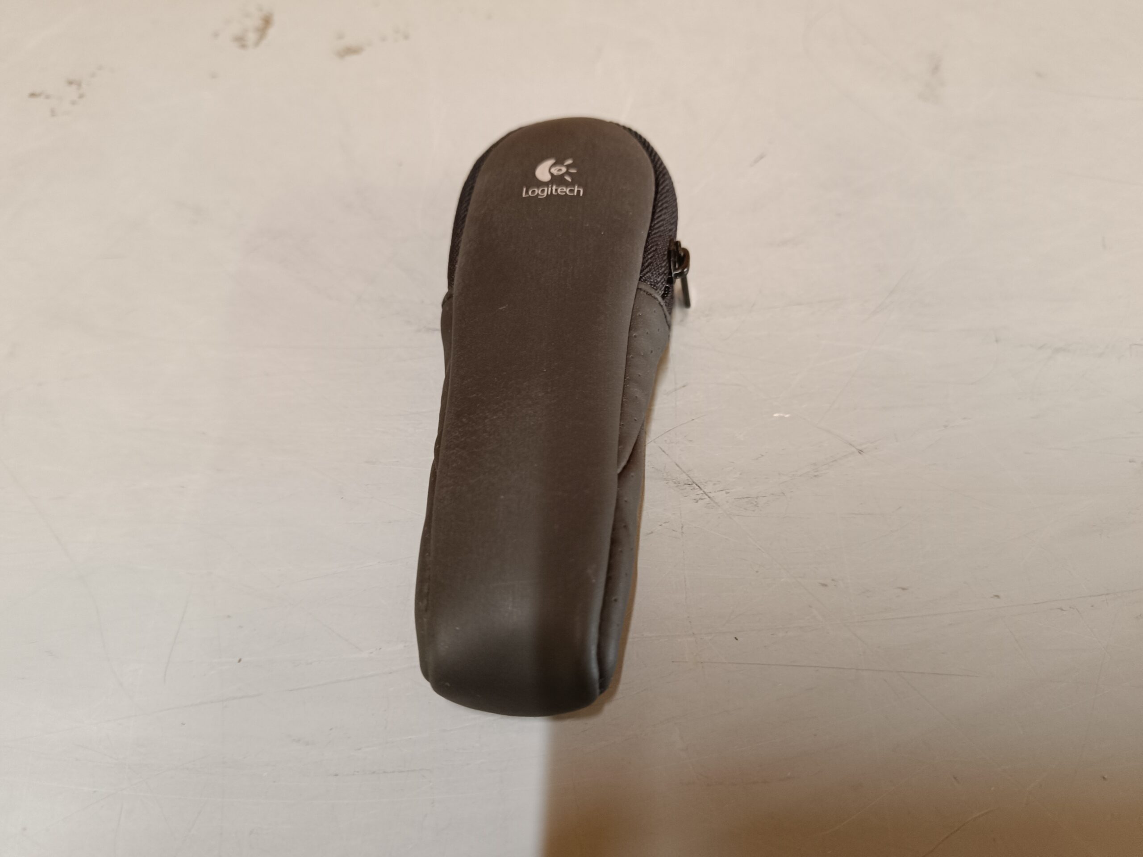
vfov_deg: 56.8
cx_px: 572
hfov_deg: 71.6
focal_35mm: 24
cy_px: 428
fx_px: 792
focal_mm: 5.59
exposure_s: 1/33.3
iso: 718
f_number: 1.88
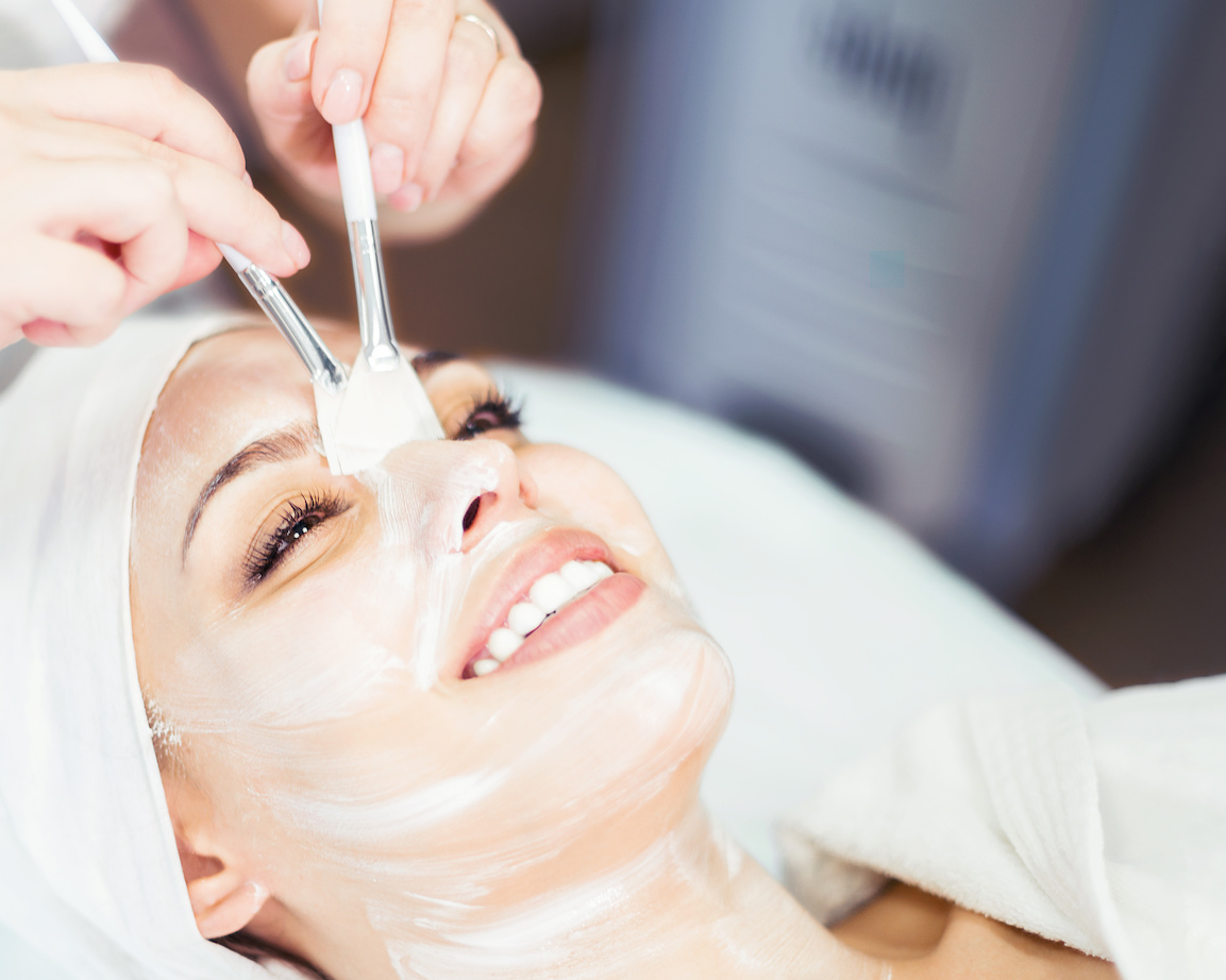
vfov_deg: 26.7
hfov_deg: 33.0
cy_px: 488
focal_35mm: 57
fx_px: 2068
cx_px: 537
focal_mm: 50
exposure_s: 1/160
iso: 200
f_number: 1.4
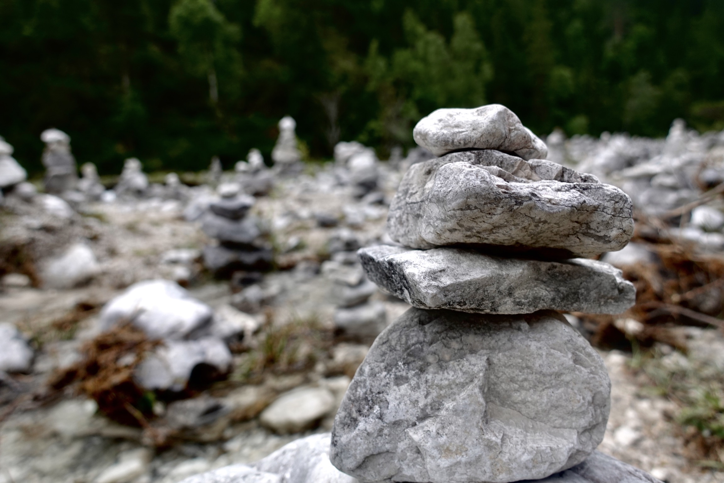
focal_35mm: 24
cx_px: 362
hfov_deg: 73.7
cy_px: 242
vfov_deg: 53.1
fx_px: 483
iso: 80
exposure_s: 1/80
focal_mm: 9.4
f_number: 2.8
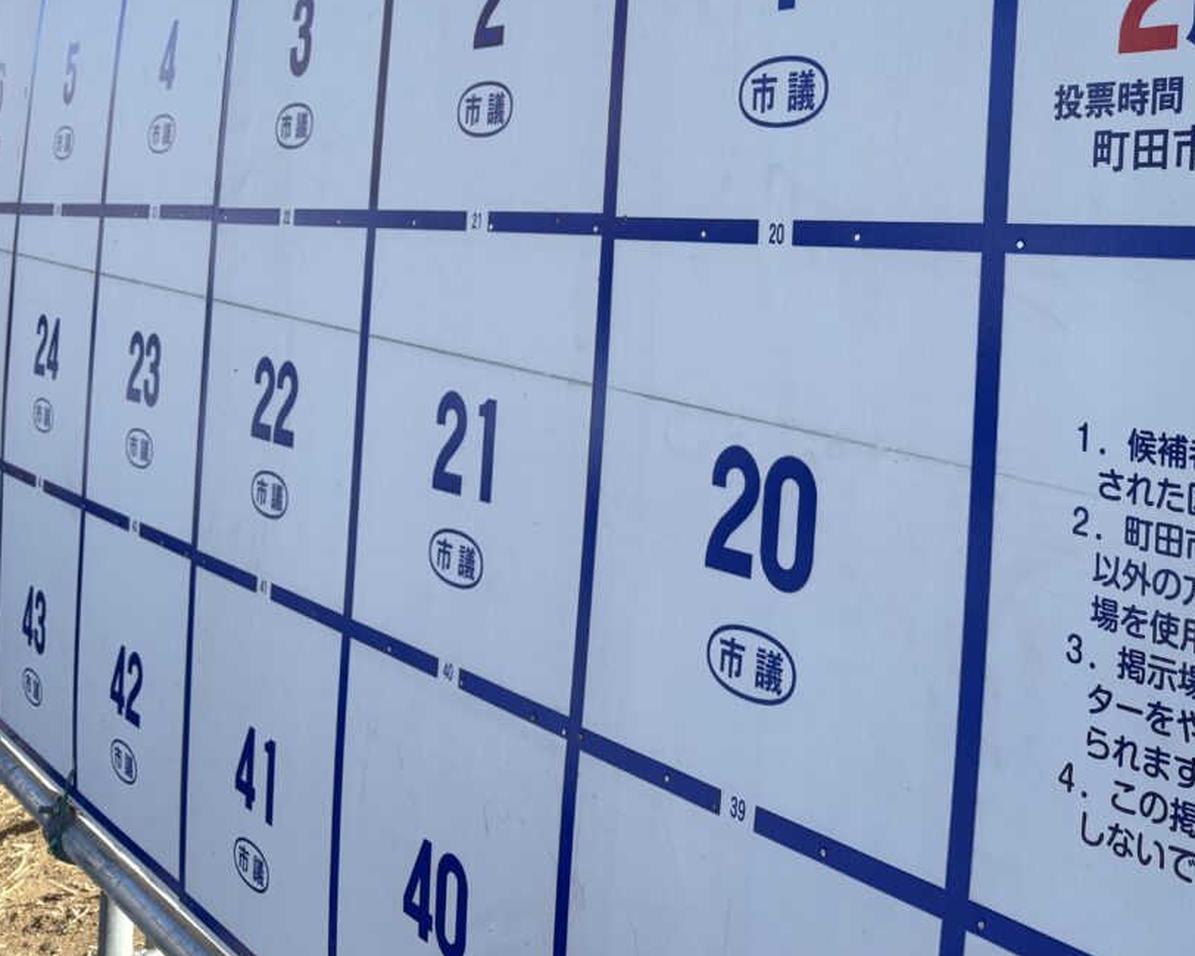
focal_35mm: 40
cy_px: 263
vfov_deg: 36.6
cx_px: 909
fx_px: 1415
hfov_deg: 44.1
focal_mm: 5.96
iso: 50
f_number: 1.6
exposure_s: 1/1751
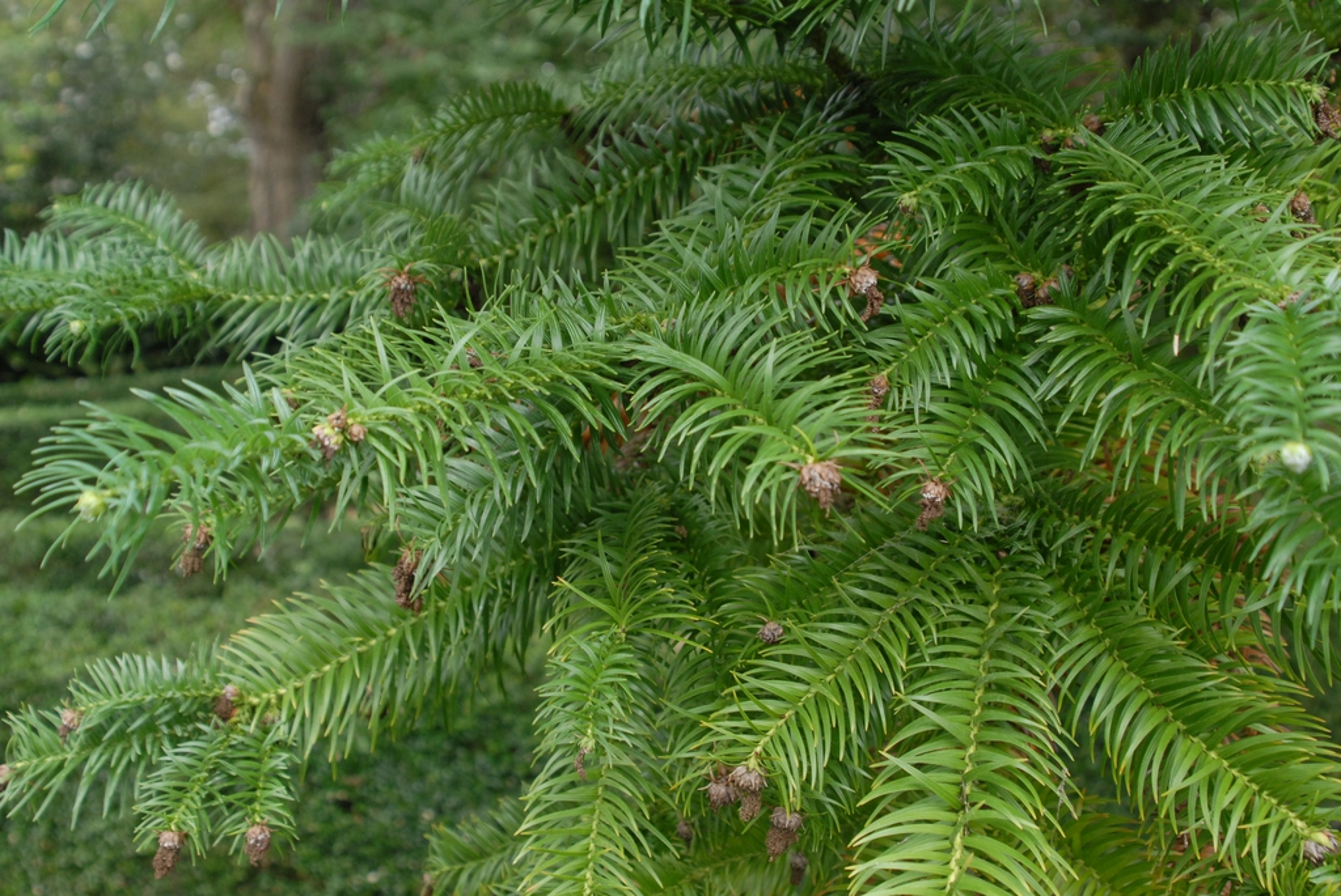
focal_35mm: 42
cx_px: 670
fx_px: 1566
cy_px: 448
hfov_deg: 46.4
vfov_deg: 32.0
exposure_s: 1/100
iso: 400
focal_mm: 28
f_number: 5
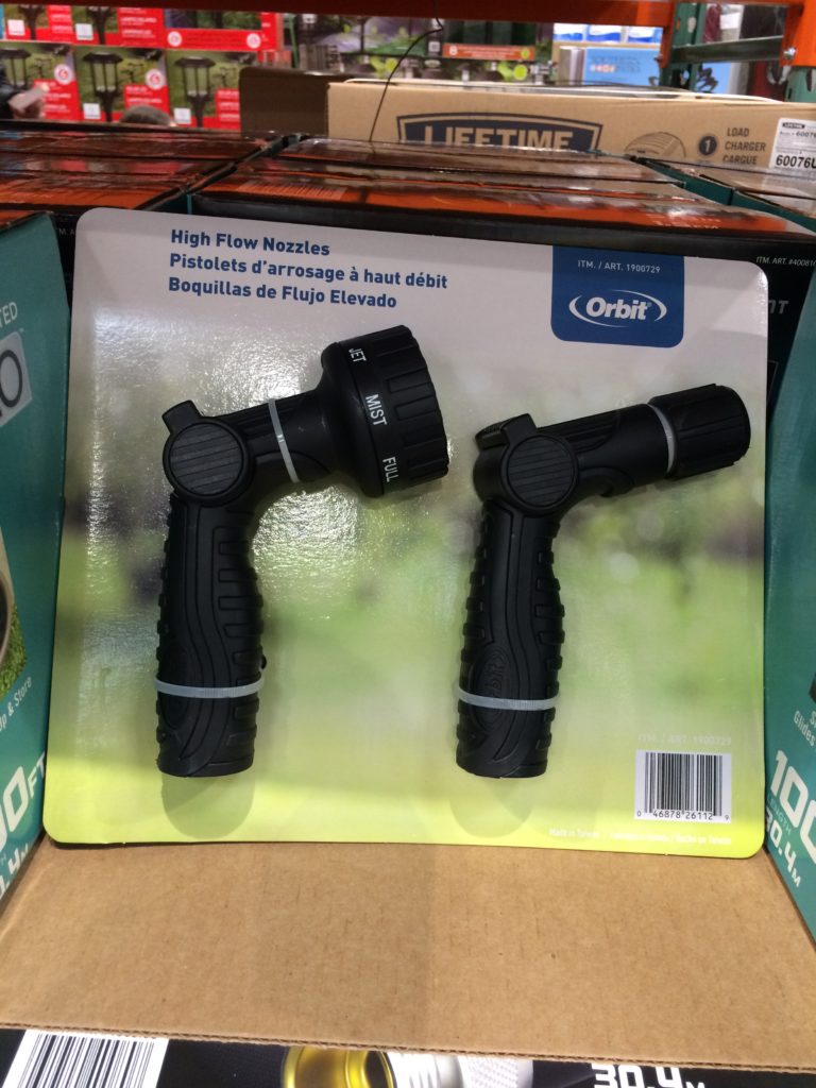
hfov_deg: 48.2
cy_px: 544
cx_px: 408
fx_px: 911
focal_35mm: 29
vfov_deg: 61.7
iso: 125
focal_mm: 4.15
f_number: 2.2
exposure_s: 1/30
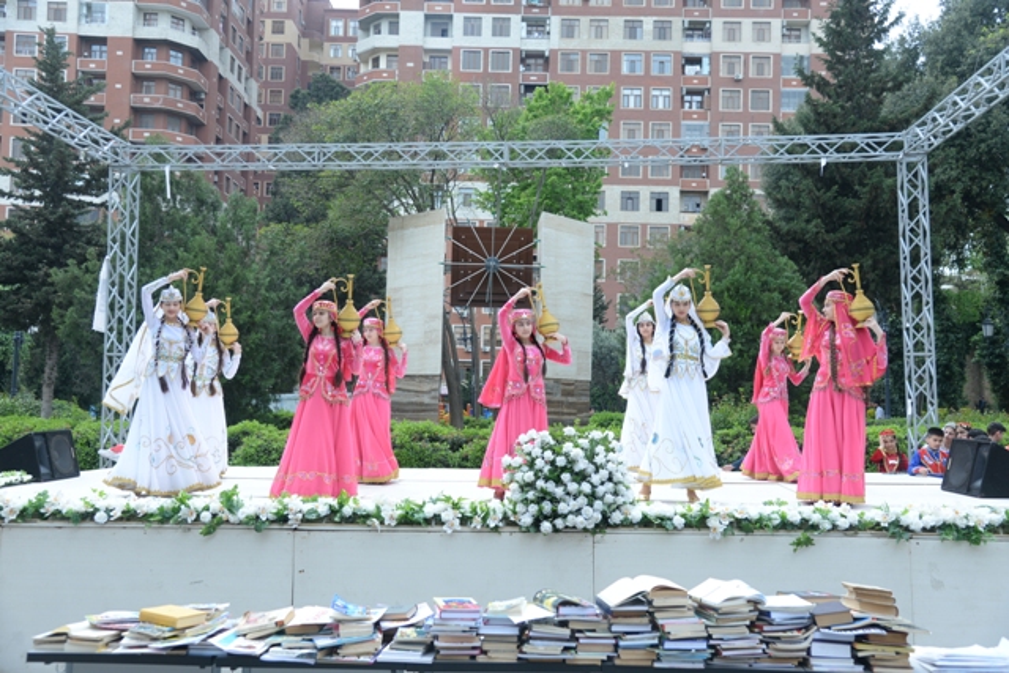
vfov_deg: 38.9
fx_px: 953
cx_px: 504
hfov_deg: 55.8
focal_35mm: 34
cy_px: 336
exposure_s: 1/500
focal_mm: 34
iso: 280
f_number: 5
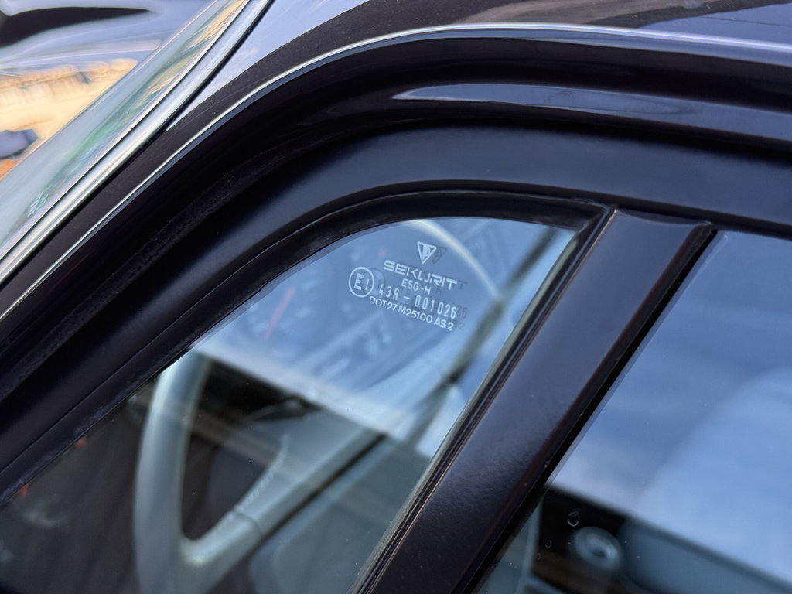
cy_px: 297
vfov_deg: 30.3
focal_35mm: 48
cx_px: 396
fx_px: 1098
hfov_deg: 39.7
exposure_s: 1/147
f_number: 1.78
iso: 200
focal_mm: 6.76
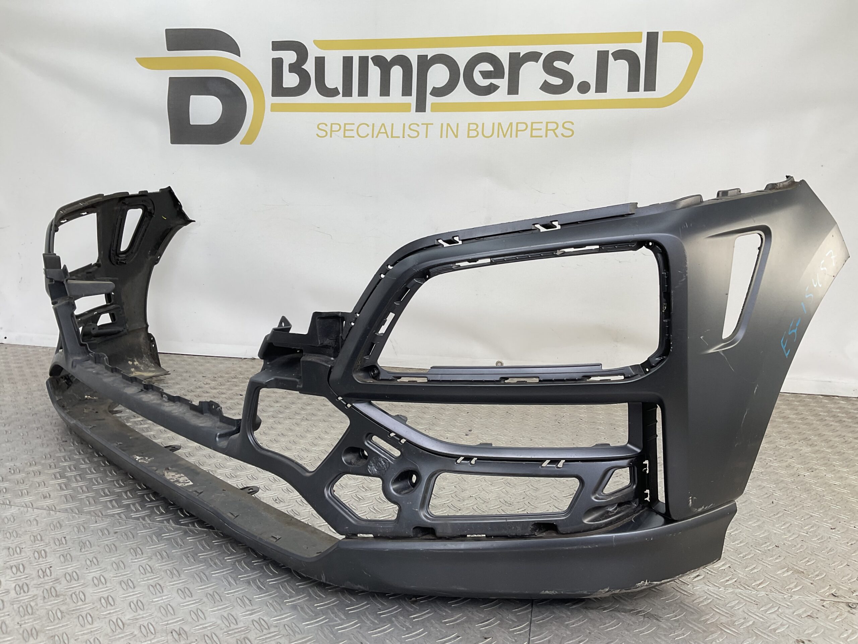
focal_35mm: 29
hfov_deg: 61.7
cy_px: 322
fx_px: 719
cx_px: 429
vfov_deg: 48.2
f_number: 1.8
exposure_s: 1/142
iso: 16
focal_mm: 3
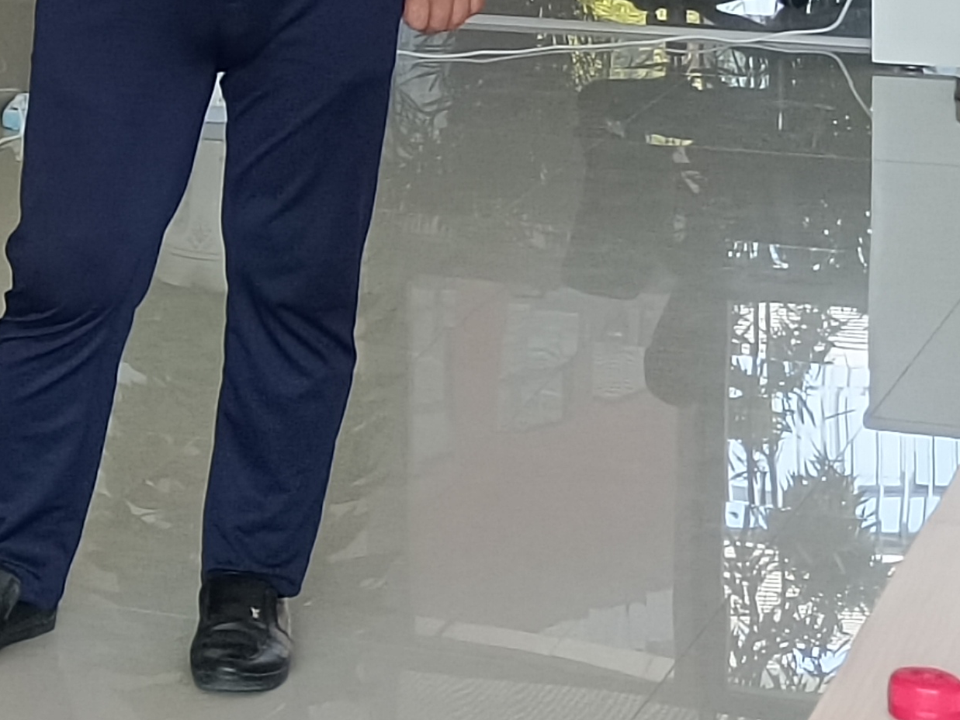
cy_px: -264
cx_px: -678
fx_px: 4133
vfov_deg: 9.7
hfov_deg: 12.3
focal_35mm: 149
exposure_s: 1/100
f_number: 1.79
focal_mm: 4.71
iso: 914
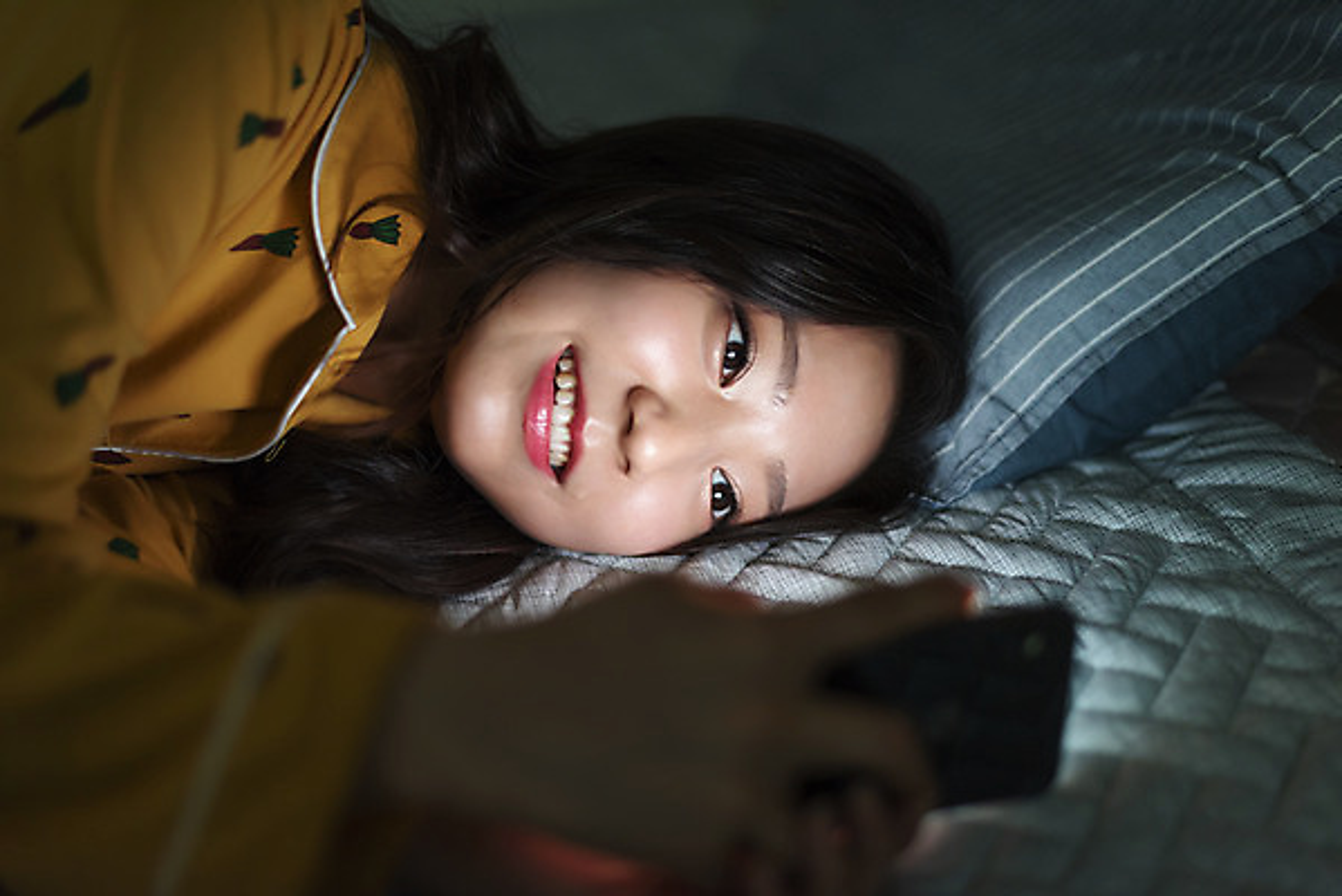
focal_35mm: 50
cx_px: 671
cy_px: 448
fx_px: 1865
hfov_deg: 39.6
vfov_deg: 27.0
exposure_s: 1/100
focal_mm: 50
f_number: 1.4
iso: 1000
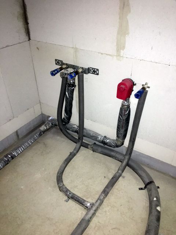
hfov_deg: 48.2
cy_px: 118
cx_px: 88
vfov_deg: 61.7
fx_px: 197
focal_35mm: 29
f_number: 2.2
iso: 125
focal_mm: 4.15
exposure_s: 1/17
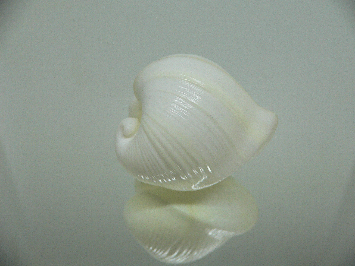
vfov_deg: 40.7
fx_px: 359
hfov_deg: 52.6
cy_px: 133
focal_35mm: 35
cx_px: 178
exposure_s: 1/60
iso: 200
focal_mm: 4.6
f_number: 2.8
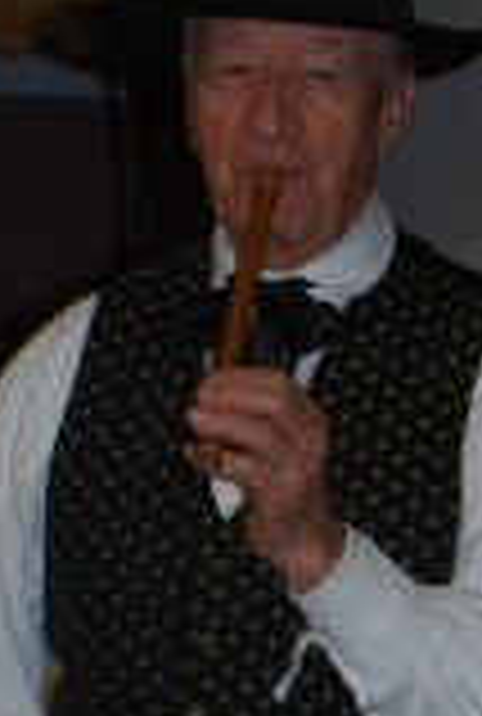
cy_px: 576
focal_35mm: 198
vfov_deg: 10.3
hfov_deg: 7.0
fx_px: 3948
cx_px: 203
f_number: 5.3
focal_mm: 35
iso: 200
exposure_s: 1/60
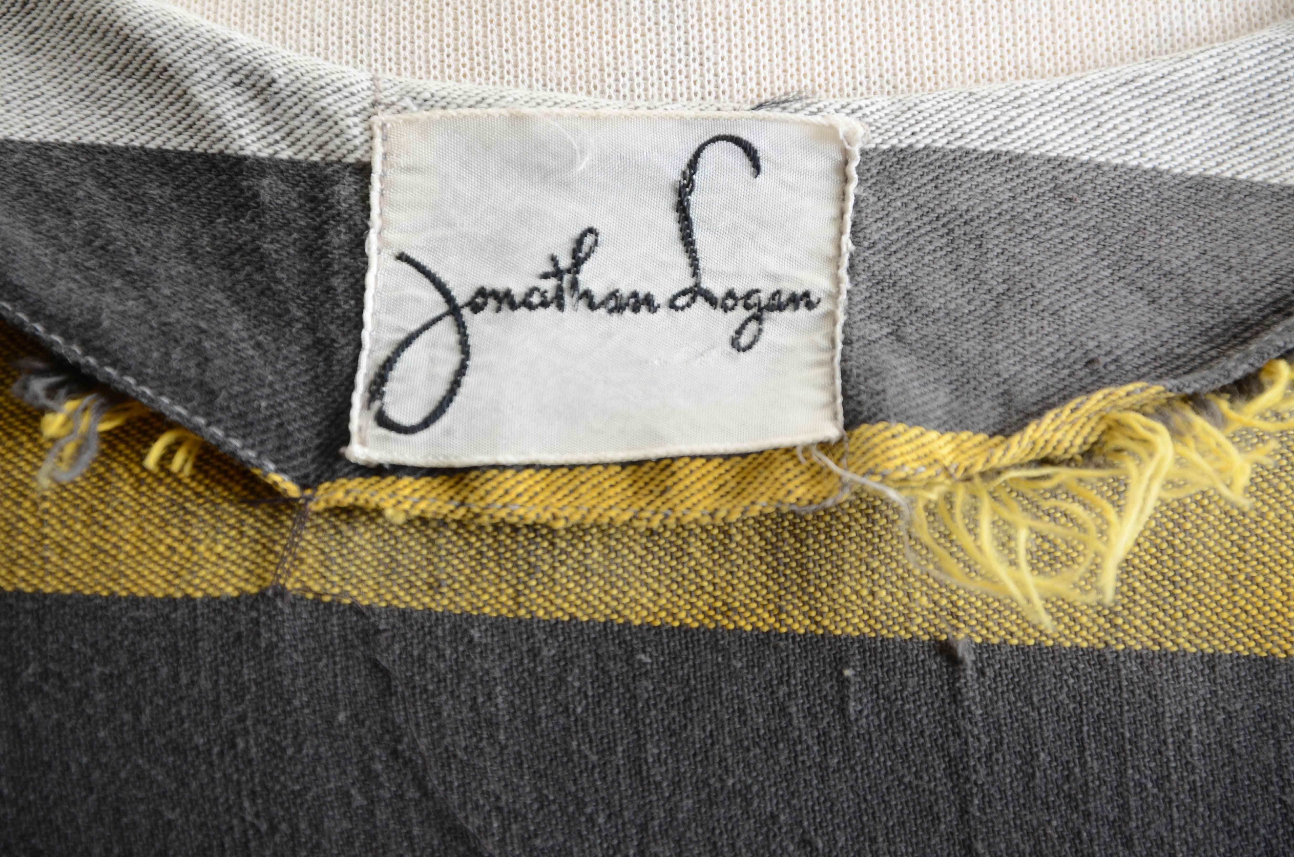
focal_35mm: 158
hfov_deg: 13.1
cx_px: 647
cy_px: 428
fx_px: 5650
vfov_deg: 8.7
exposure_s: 1/160
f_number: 7.1
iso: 200
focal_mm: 105
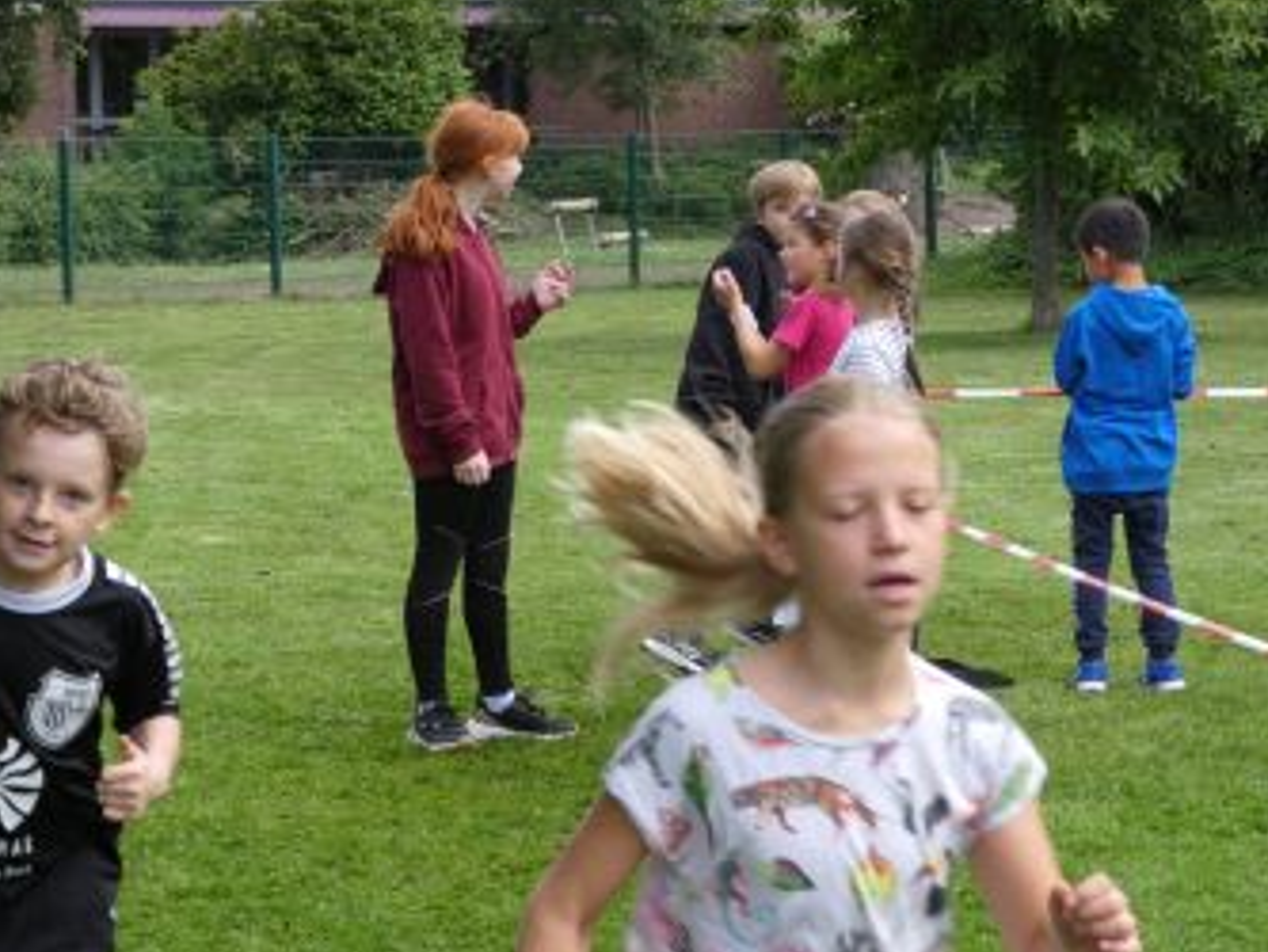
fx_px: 4837
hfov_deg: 14.9
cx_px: 666
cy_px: 518
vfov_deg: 11.2
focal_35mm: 132
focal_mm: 19.7
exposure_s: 1/200
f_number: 5
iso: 80
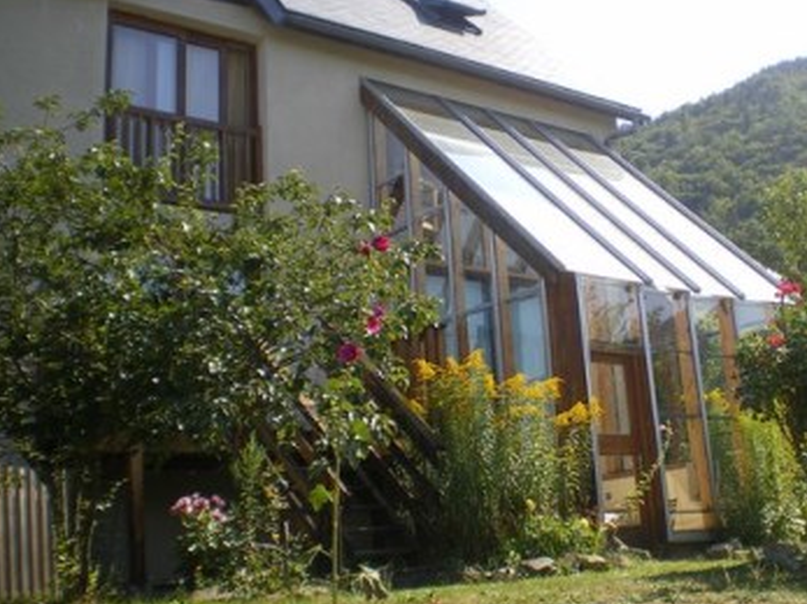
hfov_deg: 38.4
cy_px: 276
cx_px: 544
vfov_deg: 29.6
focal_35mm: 49
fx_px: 1142
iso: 50
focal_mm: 6.3
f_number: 4.6
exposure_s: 1/200
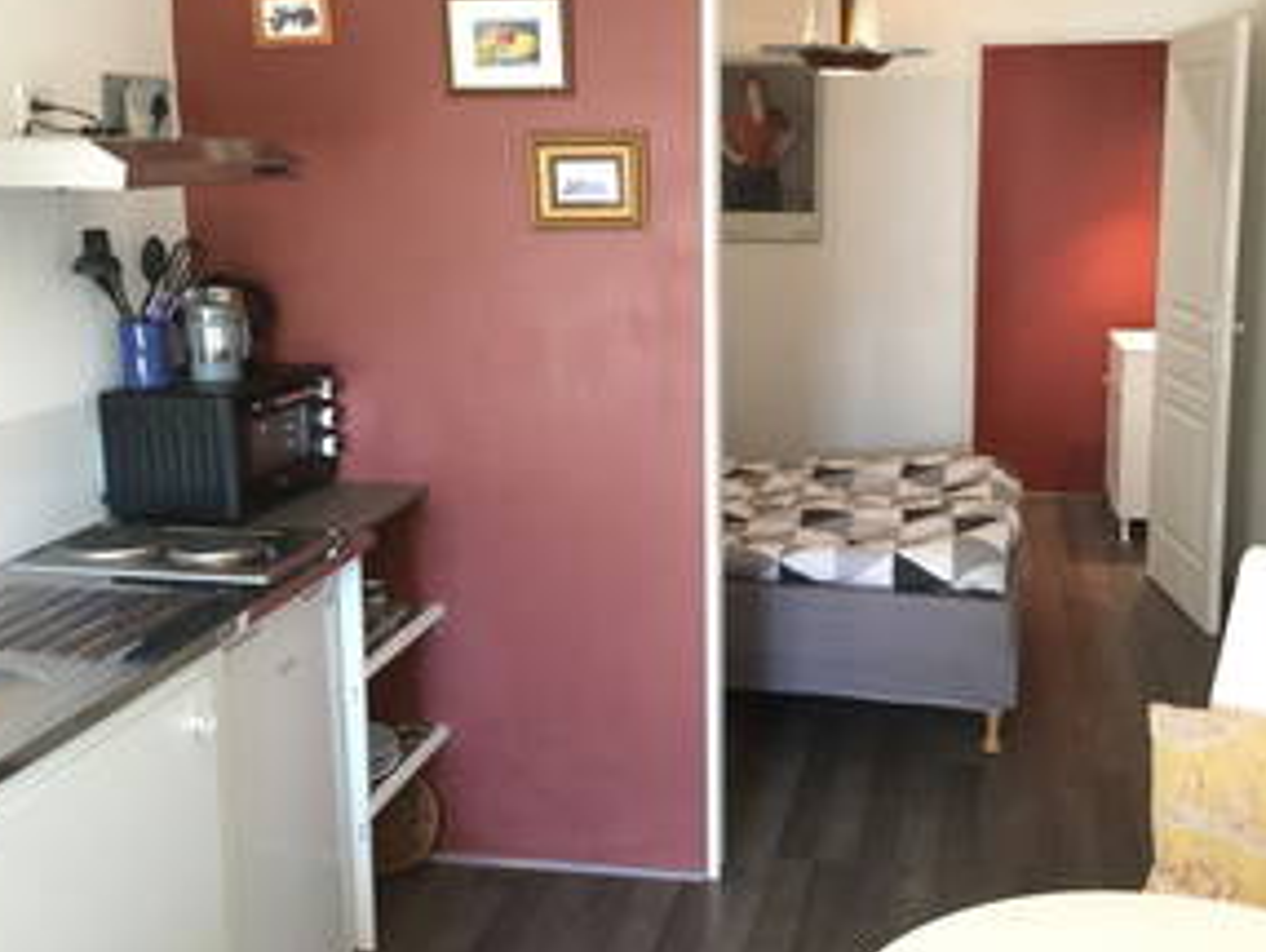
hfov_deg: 47.7
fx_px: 1428
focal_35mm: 39
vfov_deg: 36.8
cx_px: 730
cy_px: 394
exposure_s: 1/33
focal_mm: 3.3
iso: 100
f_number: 2.4
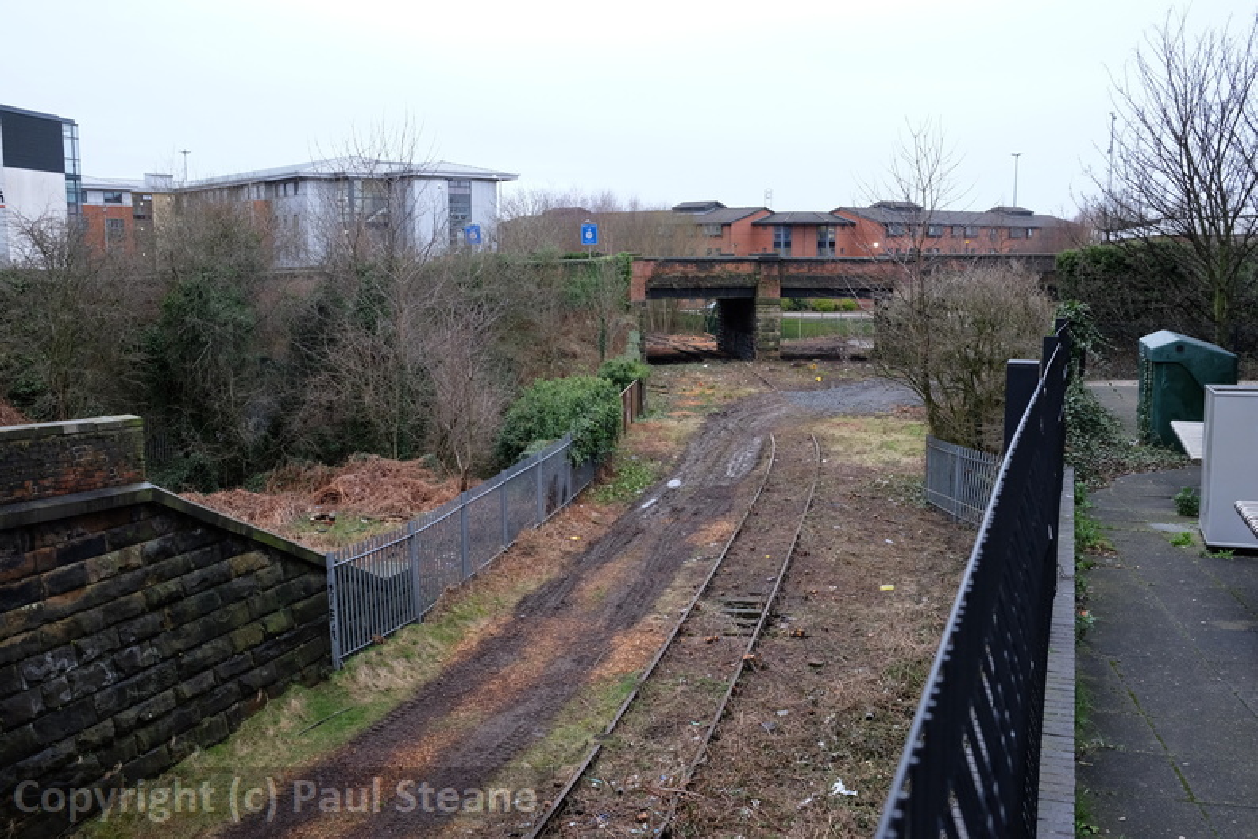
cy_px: 420
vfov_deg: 37.9
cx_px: 629
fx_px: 1223
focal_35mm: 35
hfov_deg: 54.4
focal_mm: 23.3
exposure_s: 1/180
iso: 1600
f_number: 6.4
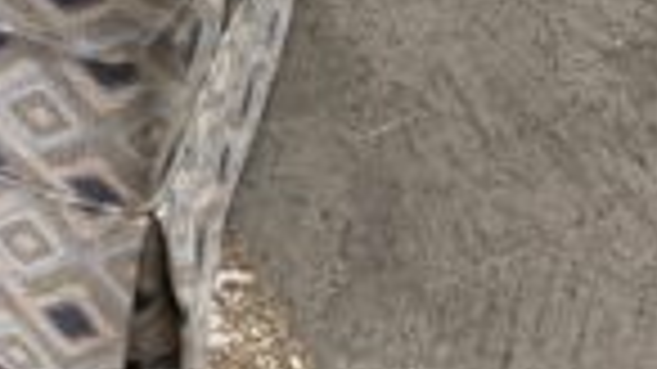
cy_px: -407
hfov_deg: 20.5
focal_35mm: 97
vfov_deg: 11.1
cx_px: -144
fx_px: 1689
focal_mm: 5.96
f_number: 1.6
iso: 160
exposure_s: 1/60
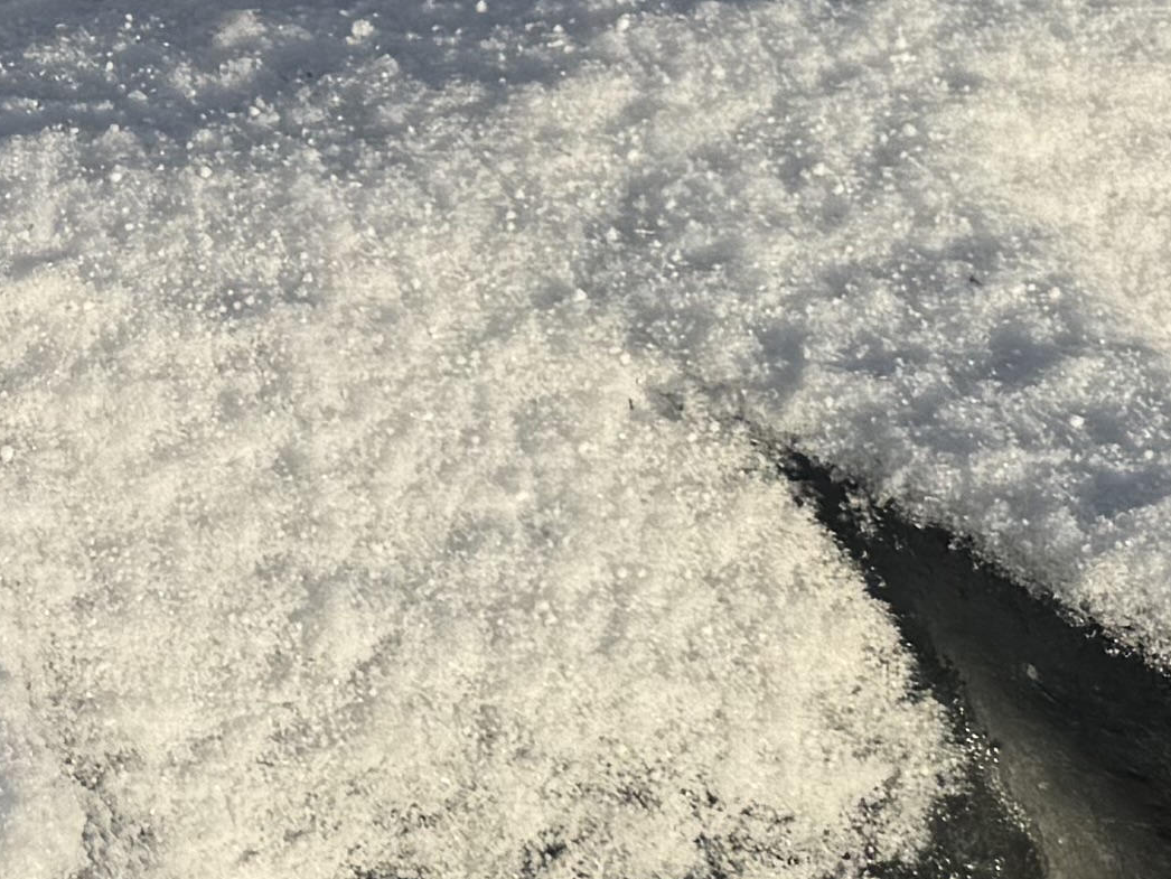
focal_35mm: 131
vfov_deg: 11.1
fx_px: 4433
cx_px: -881
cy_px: -262
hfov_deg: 13.6
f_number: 1.78
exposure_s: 1/6410
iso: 80
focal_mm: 6.76
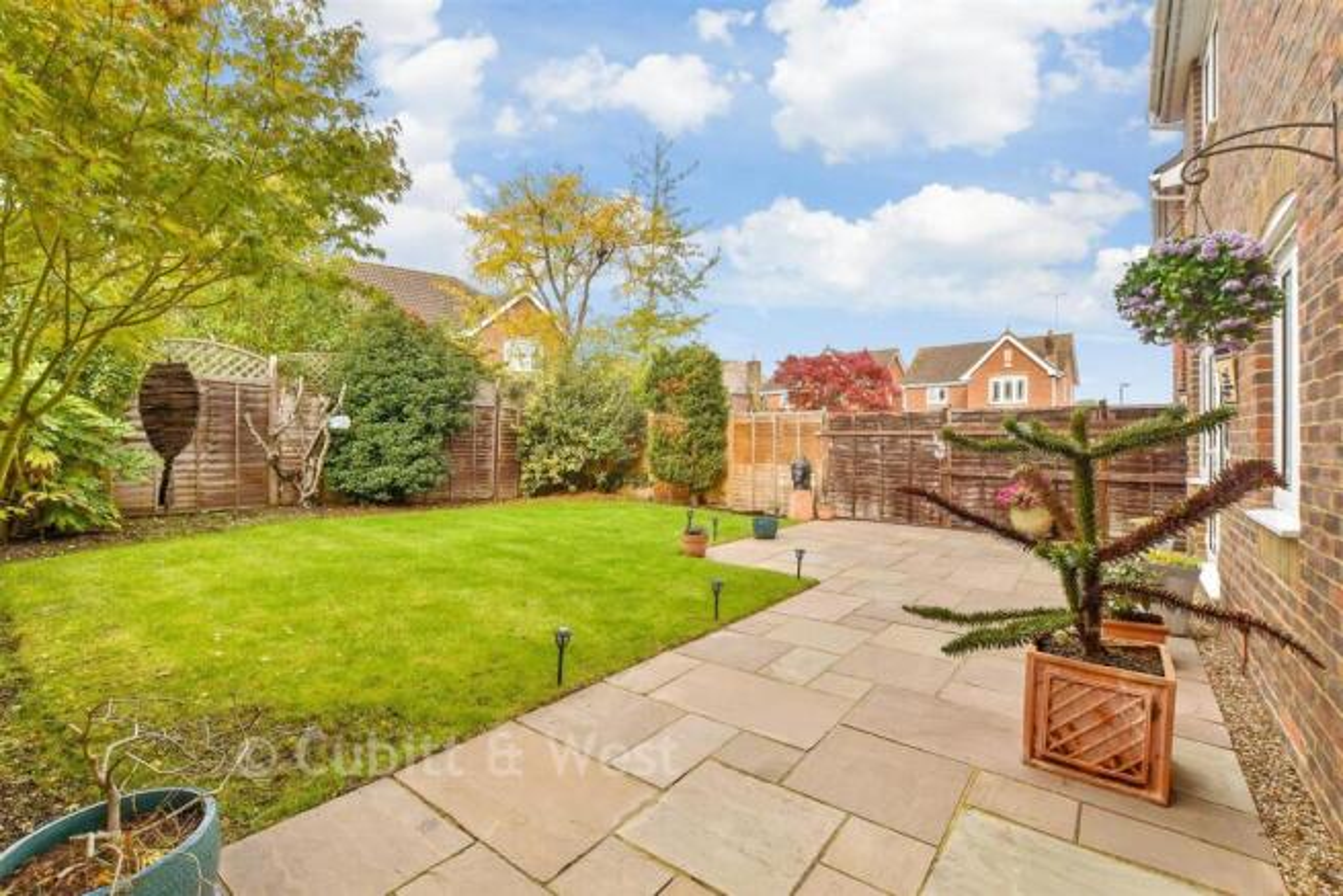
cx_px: 672
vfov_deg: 77.4
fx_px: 560
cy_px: 448
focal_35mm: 15
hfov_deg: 100.4
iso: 320
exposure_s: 1/320
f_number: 8
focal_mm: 10
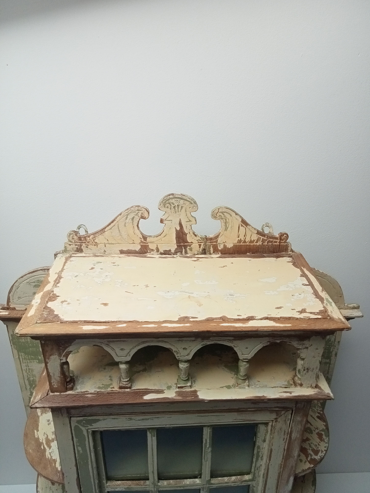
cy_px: 246
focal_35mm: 29
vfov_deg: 61.7
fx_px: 413
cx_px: 191
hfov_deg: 48.2
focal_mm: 3.46
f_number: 2.2
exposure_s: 1/100
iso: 132
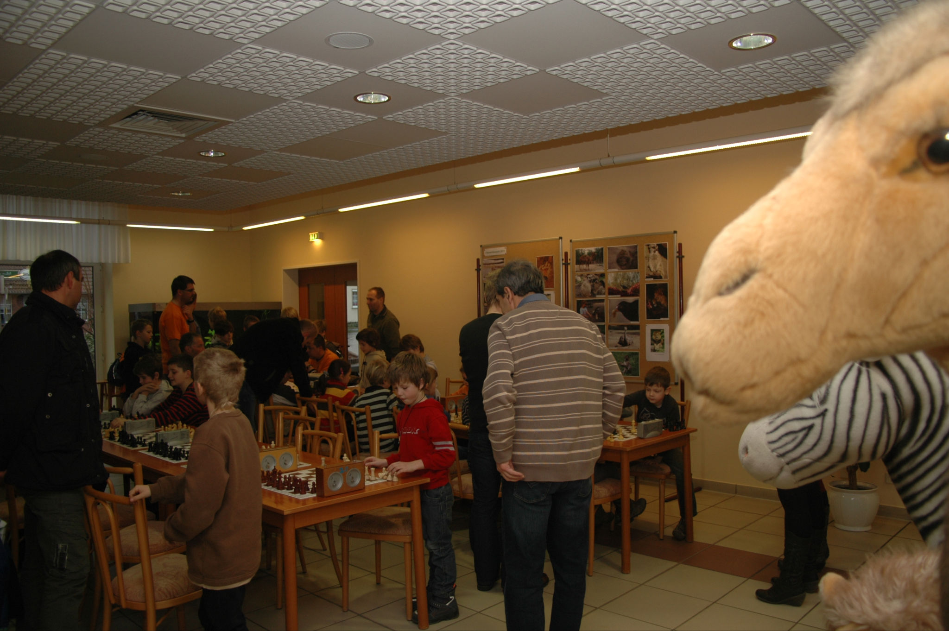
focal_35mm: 27
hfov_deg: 67.4
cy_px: 316
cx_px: 474
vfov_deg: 47.9
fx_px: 711
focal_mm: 18
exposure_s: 1/60
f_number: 4
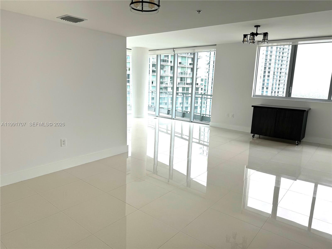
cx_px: 166
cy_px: 124
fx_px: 230
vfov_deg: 56.8
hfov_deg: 71.6
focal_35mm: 24
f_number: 1.78
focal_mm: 6.76
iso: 80
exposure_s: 1/1339
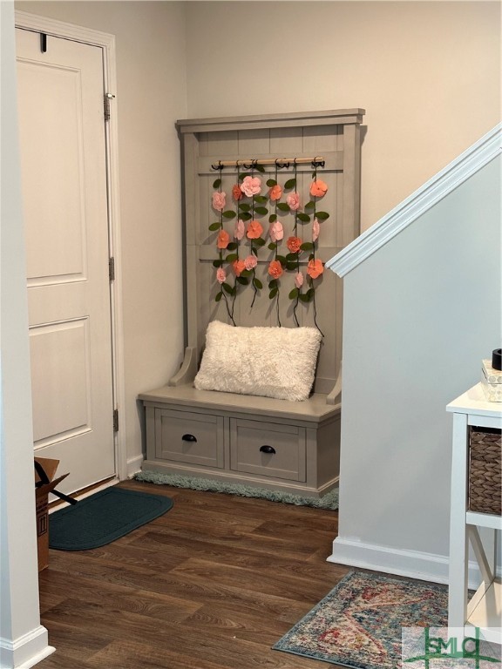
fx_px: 928
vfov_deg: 39.7
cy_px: 334
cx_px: 251
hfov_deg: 30.3
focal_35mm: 48
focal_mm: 6.86
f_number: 1.78
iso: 200
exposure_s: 1/60
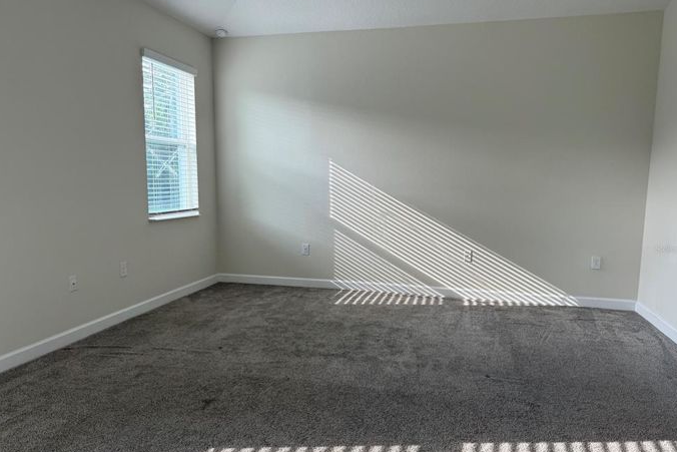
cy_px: 249
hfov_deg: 69.4
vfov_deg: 49.5
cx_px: 344
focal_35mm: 26
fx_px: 489
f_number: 1.78
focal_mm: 6.76
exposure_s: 1/147
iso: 100
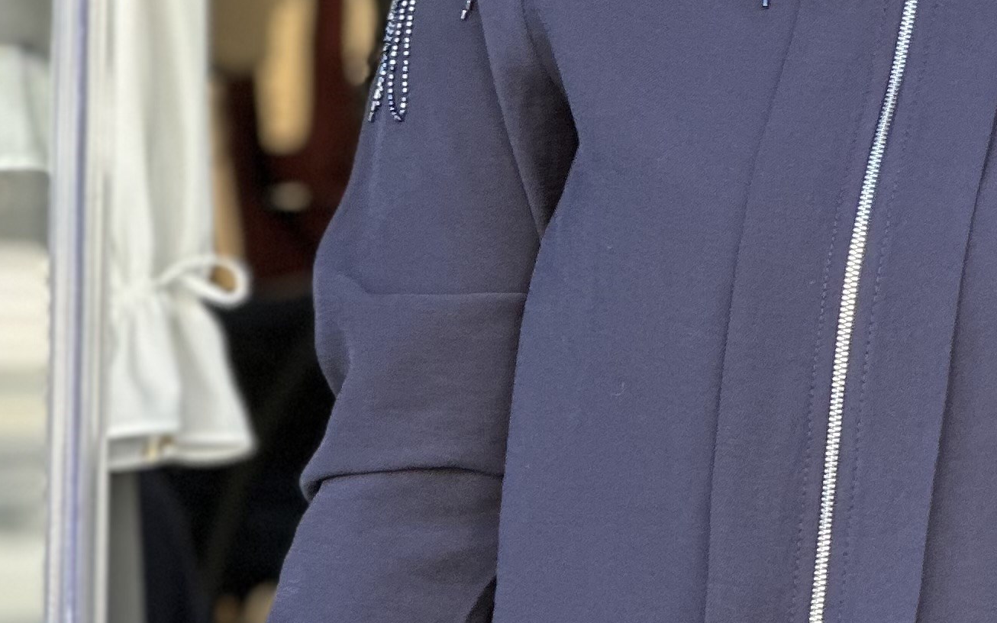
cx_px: 1137
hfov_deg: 8.3
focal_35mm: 252
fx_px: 6847
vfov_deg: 5.2
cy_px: 253
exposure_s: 1/121
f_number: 2.8
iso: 64
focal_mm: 9
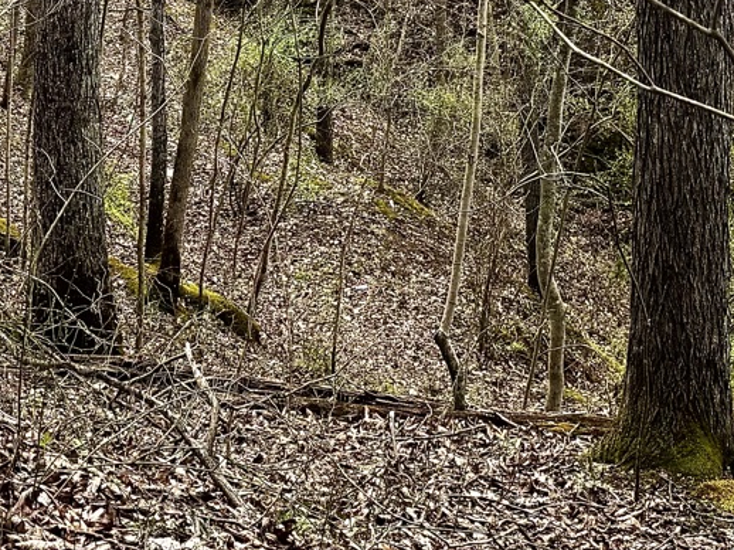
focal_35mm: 89
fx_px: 1886
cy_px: -337
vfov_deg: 15.0
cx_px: 360
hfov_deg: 22.0
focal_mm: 6.76
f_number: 1.78
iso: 80
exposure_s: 1/544
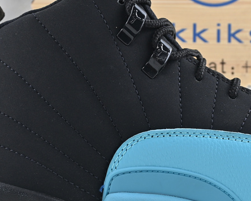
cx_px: 215
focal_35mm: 105
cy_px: 139
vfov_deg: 14.7
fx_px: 777
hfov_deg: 18.1
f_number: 4.5
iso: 100
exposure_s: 1/30
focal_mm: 27.5
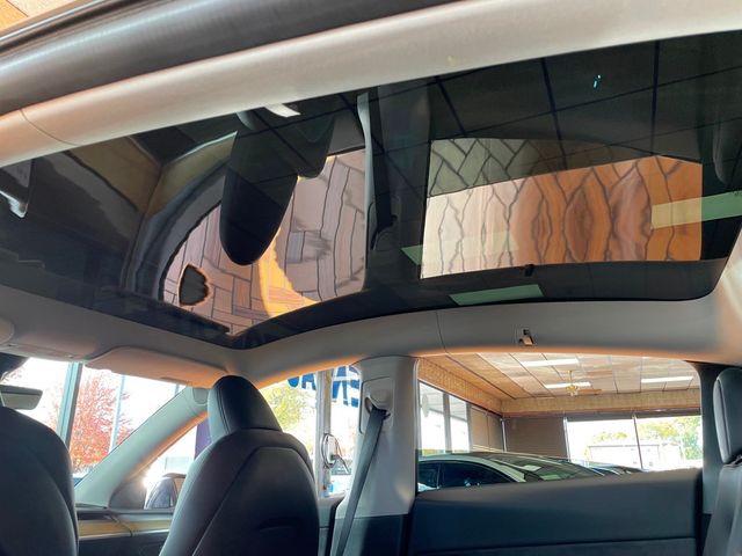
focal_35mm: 26
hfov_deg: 67.3
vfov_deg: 53.1
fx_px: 557
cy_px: 278
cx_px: 371
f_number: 1.6
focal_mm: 4.2
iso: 80
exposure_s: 1/120
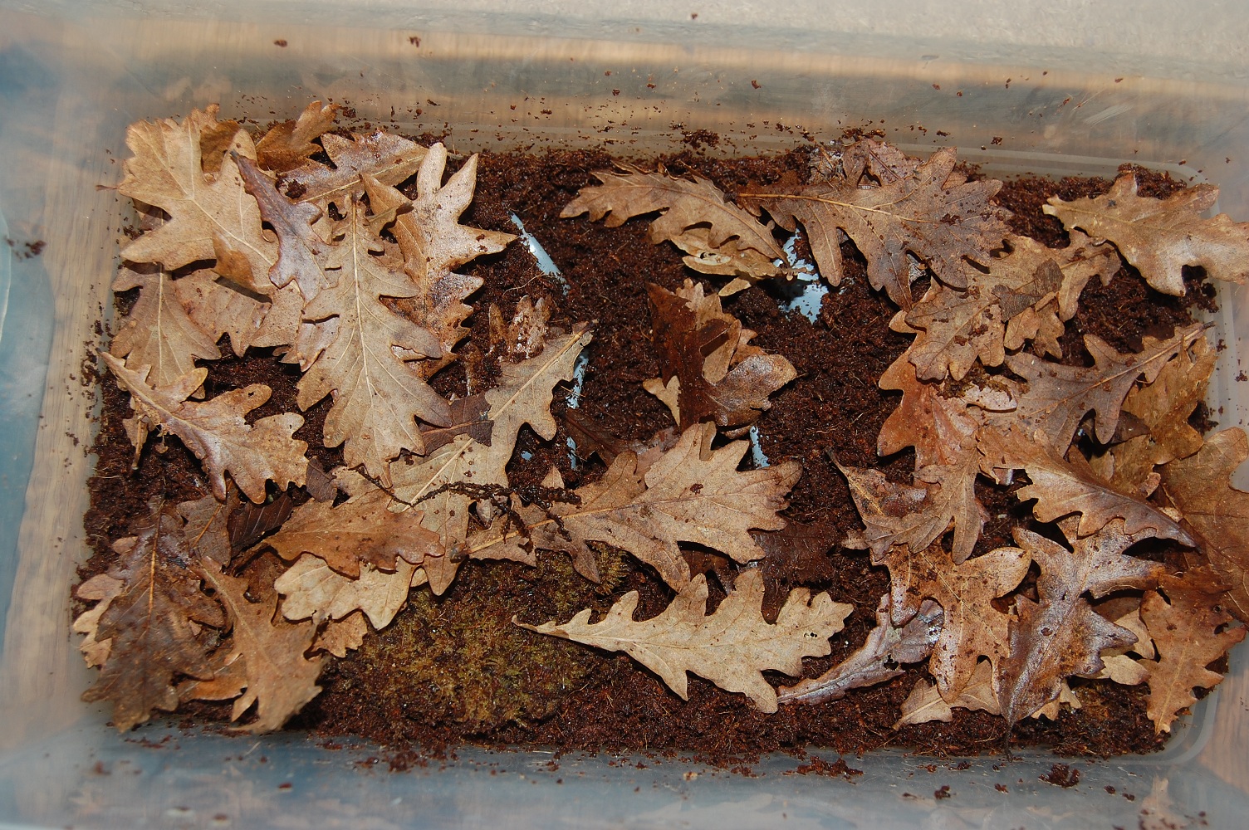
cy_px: 415
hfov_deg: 49.6
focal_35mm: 39
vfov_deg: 34.1
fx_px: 1352
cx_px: 624
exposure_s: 1/125
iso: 200
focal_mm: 26
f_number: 5.6
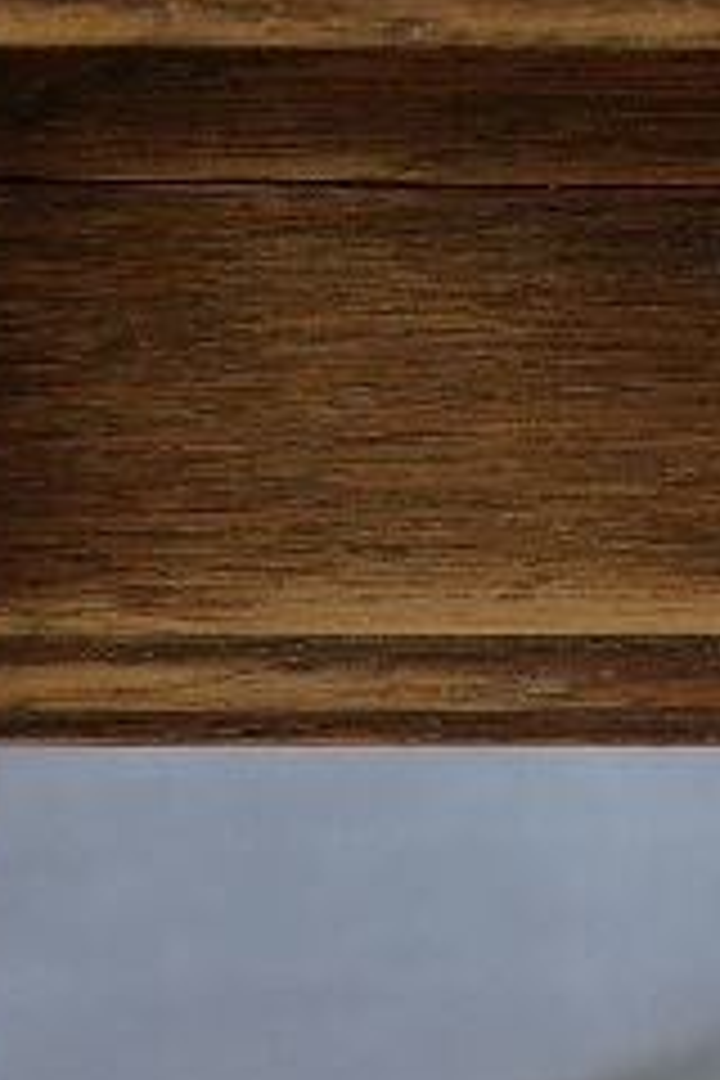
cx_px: 801
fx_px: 12539
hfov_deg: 3.3
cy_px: 2758
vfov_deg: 4.8
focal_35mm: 418
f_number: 5.6
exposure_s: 1/30
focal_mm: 38
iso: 200
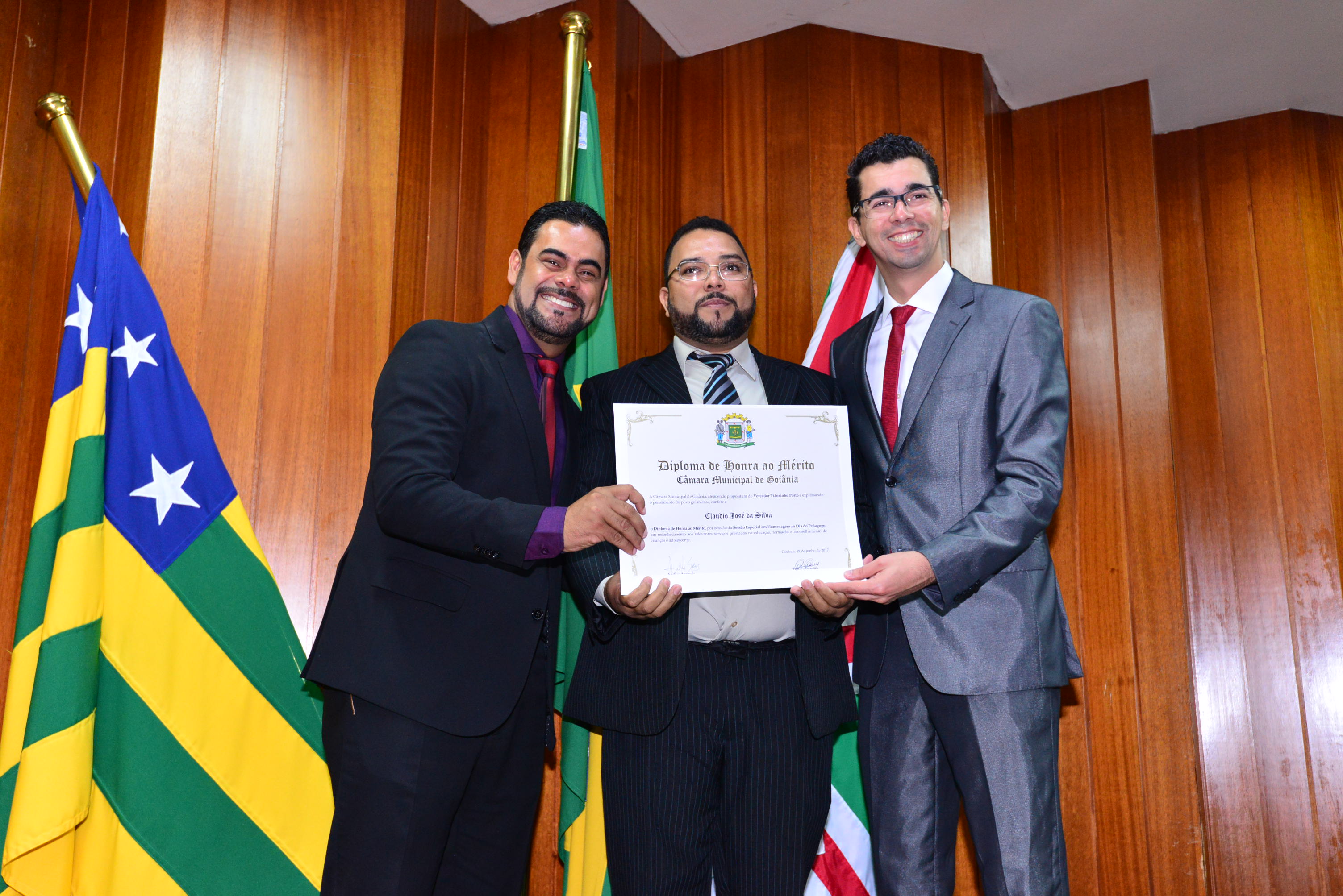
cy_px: 448
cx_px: 672
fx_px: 1306
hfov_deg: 54.4
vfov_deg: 37.9
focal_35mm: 35
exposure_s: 1/125
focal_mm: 35
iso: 2500
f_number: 5
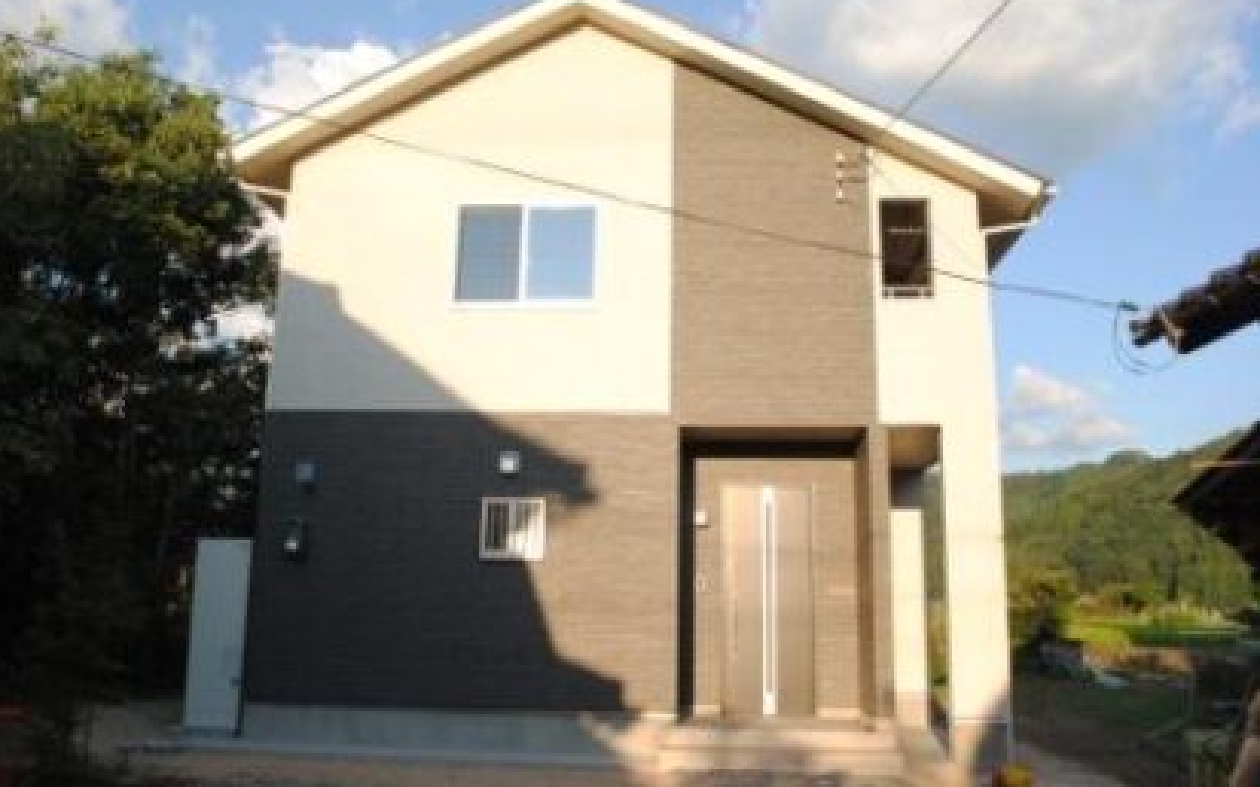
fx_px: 961
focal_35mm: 28
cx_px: 622
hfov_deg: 66.5
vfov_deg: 44.5
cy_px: 386
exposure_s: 1/160
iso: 100
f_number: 6.3
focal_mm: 18
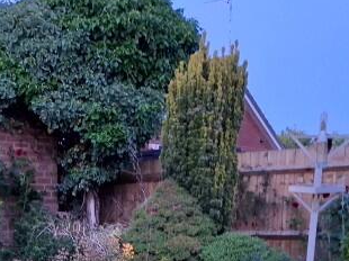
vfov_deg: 18.1
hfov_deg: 24.7
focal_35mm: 76
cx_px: 15
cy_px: 336
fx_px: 766
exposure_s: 1/25
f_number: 1.8
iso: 1000
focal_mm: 5.54
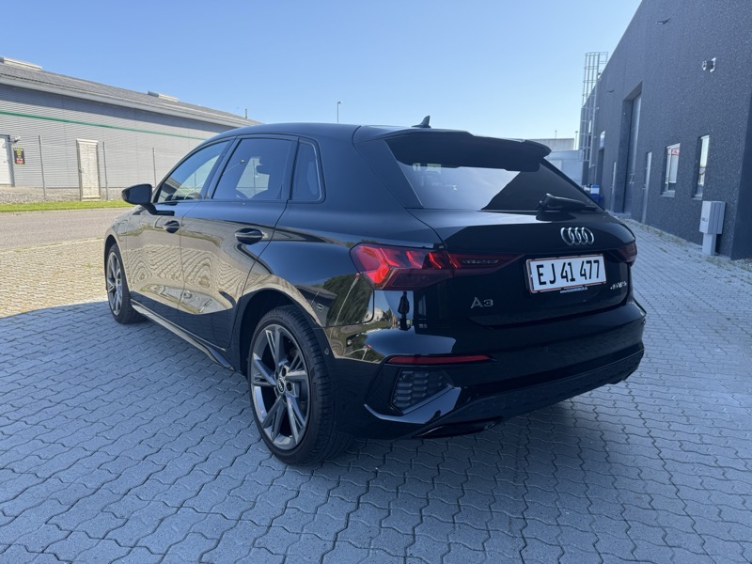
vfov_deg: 56.8
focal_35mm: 24
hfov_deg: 71.6
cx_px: 376
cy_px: 282
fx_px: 521
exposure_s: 1/1060
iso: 80
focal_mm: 6.76
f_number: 1.78
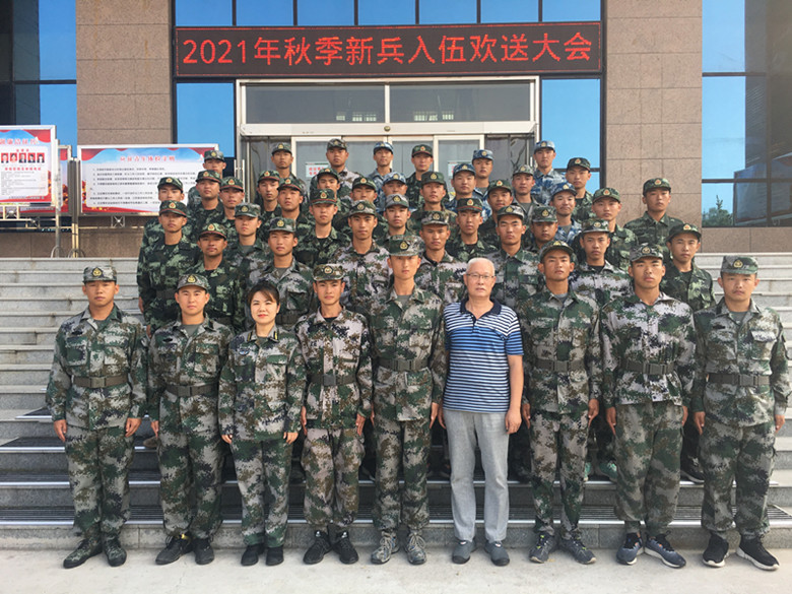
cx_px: 396
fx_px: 664
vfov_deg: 48.2
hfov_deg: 61.7
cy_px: 297
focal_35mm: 29
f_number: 2.2
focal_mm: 4.15
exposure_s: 1/333
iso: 25
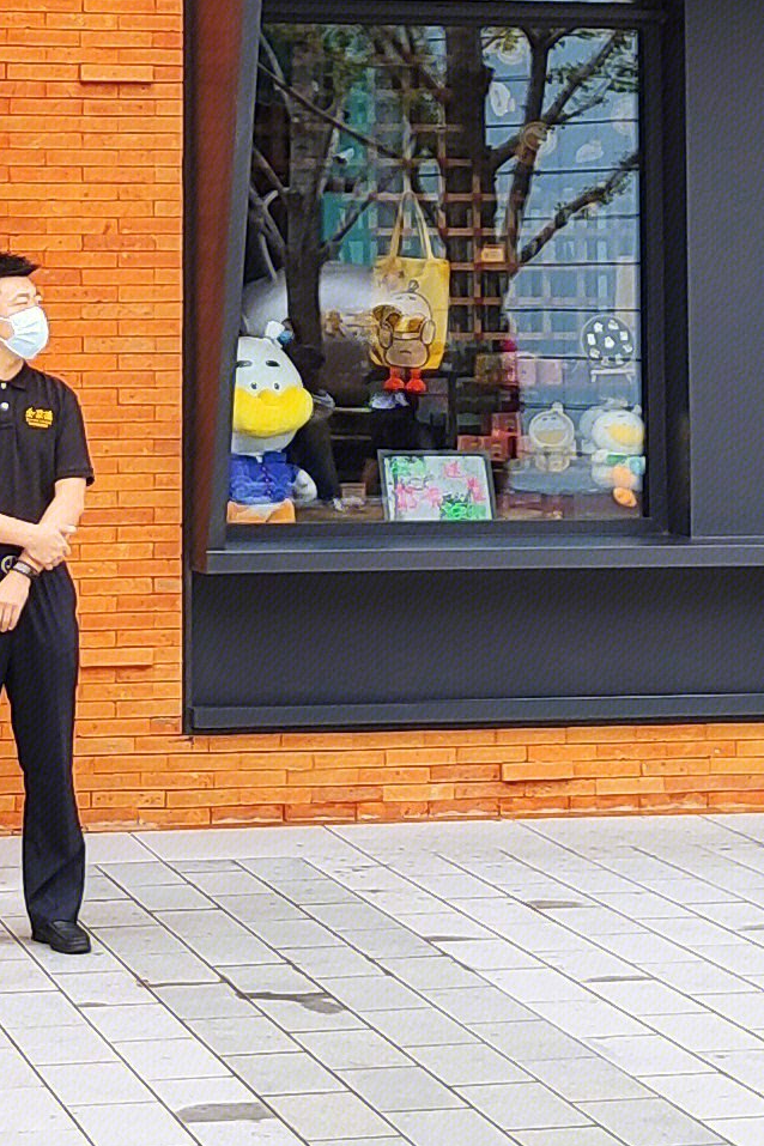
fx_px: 3597
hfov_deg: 12.1
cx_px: 275
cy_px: -25
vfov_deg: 17.6
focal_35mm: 113
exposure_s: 1/318
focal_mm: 4.75
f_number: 1.75
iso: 112
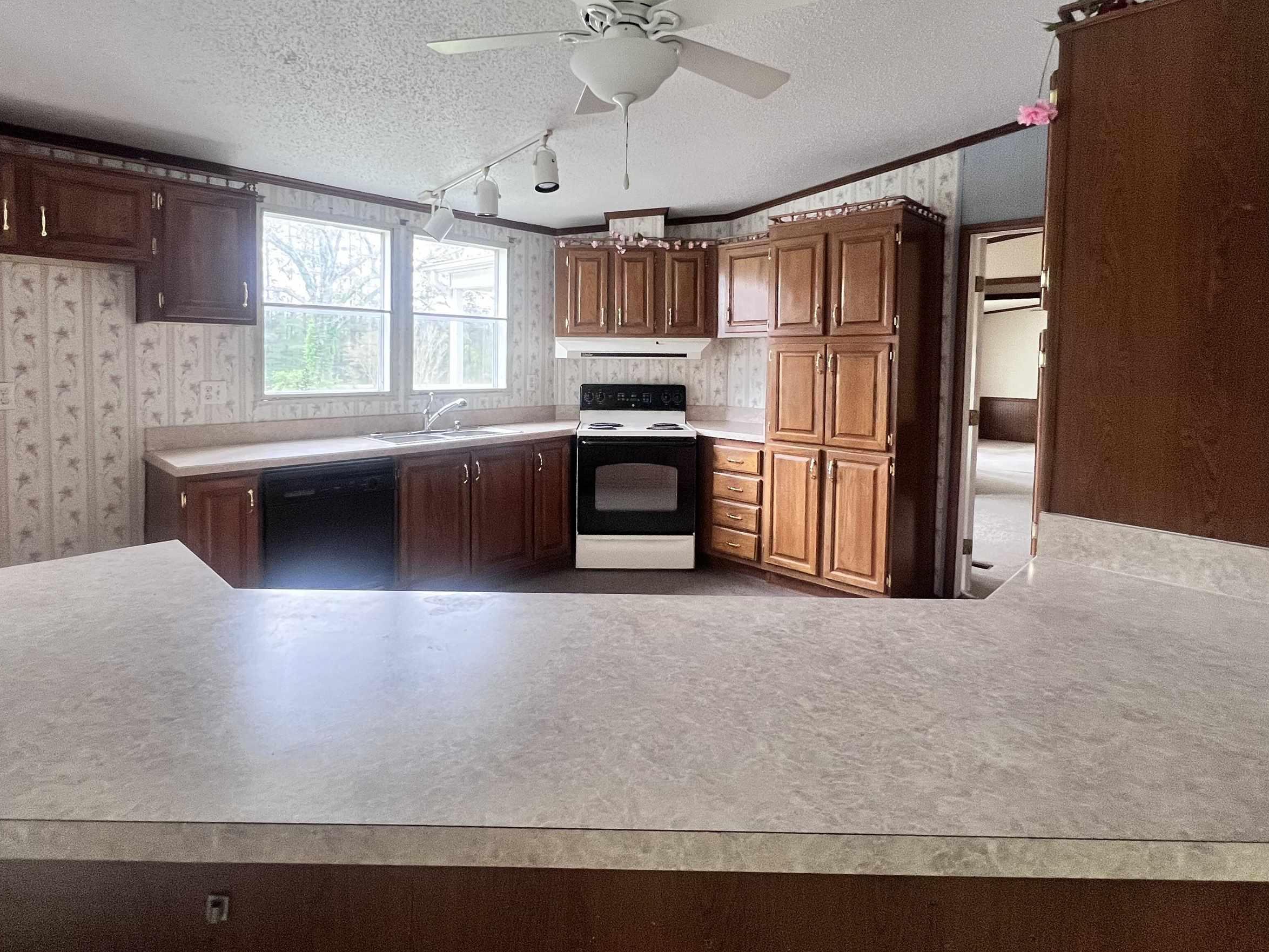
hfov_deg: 91.0
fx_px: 623
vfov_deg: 74.0
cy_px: 388
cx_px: 618
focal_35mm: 17
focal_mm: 1.57
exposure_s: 1/87
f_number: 1.8
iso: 250
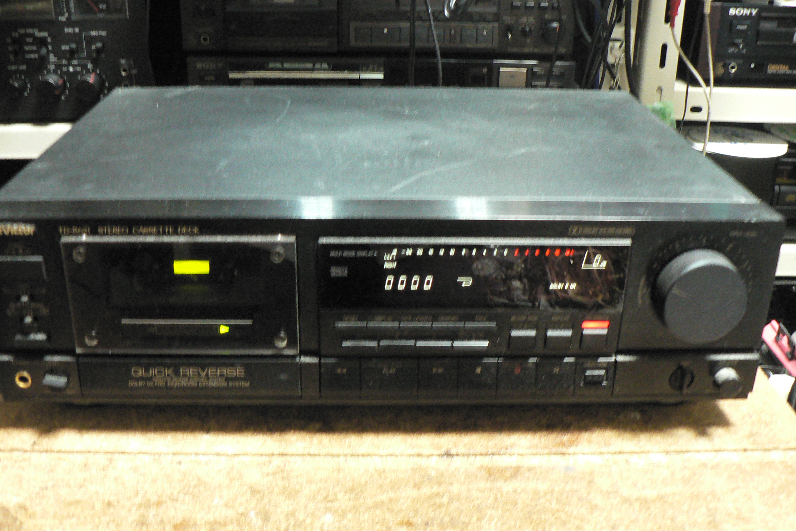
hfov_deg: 50.7
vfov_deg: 35.1
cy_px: 273
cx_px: 395
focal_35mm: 38
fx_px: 840
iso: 400
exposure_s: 1/5
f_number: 2.8
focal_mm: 6
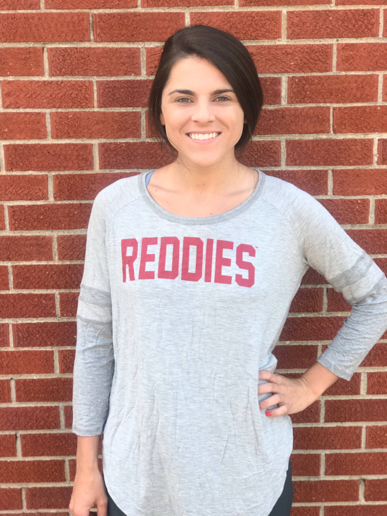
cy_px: 258
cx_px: 194
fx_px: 850
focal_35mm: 57
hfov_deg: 25.7
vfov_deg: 33.8
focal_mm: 6.6
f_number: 2.8
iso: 20
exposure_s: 1/120
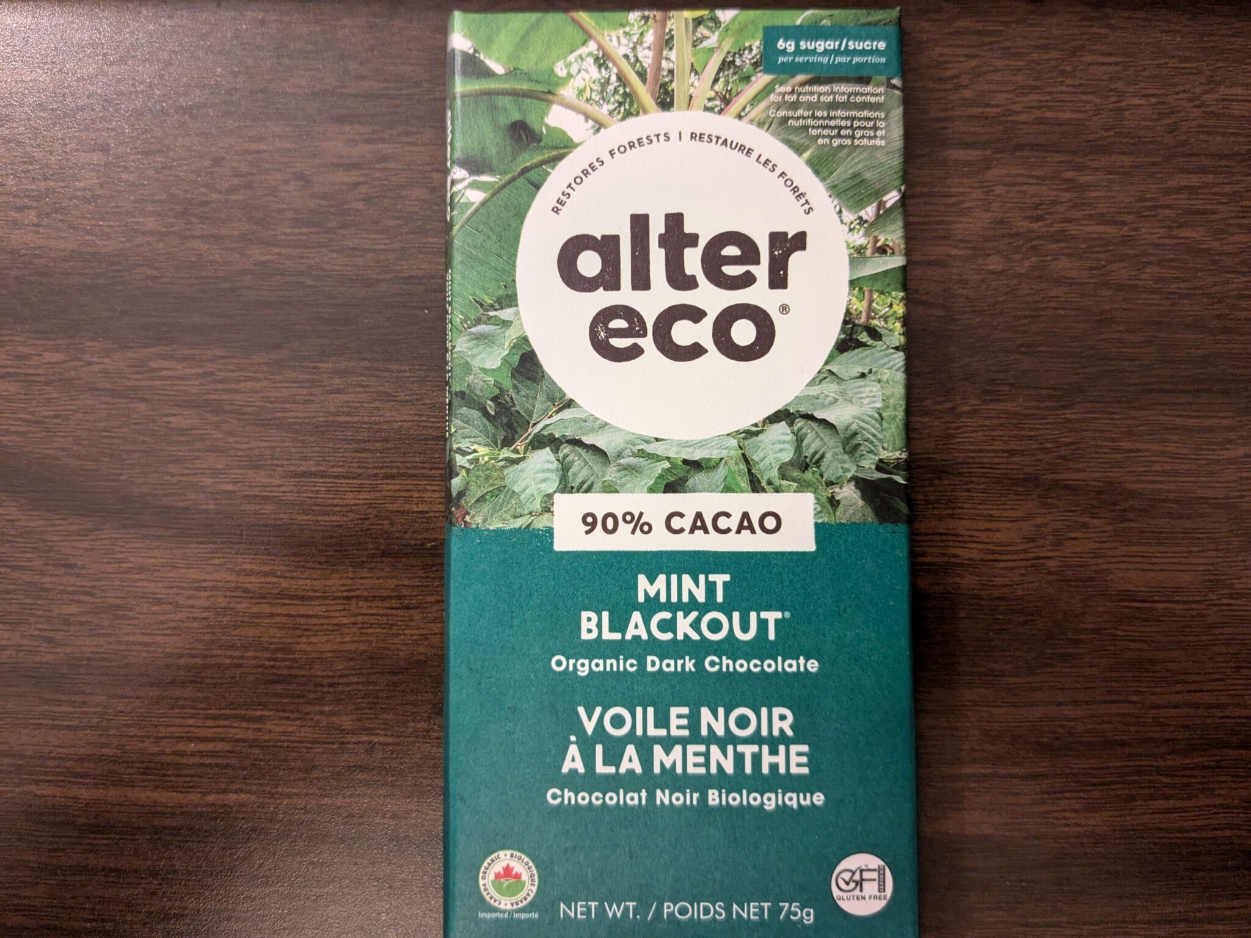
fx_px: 976
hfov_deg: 65.3
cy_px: 469
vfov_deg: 51.4
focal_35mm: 27
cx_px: 626
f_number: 1.73
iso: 253
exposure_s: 1/24
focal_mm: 4.38
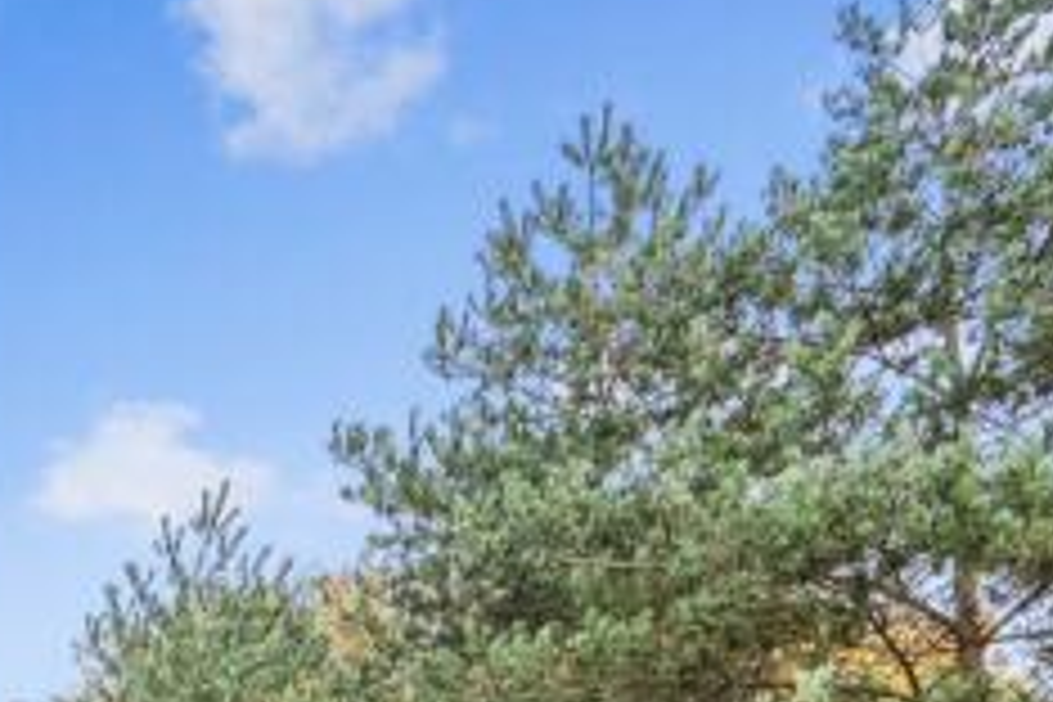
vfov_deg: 15.1
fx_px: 2047
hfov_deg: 21.6
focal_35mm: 70
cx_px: -716
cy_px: 1467
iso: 1600
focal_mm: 16
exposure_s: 1/640
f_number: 6.3
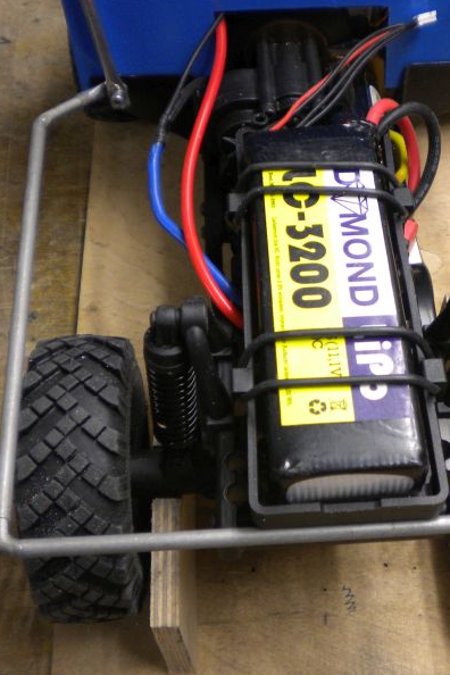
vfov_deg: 40.3
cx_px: 339
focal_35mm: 49
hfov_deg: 27.1
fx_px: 919
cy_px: 339
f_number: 3.1
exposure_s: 1/44.8
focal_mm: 6.3
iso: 146
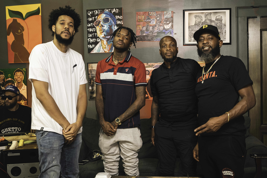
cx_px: 134
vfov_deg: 33.4
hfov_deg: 48.5
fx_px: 296
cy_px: 89
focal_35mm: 40
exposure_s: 1/160
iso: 6400
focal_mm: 40
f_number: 5
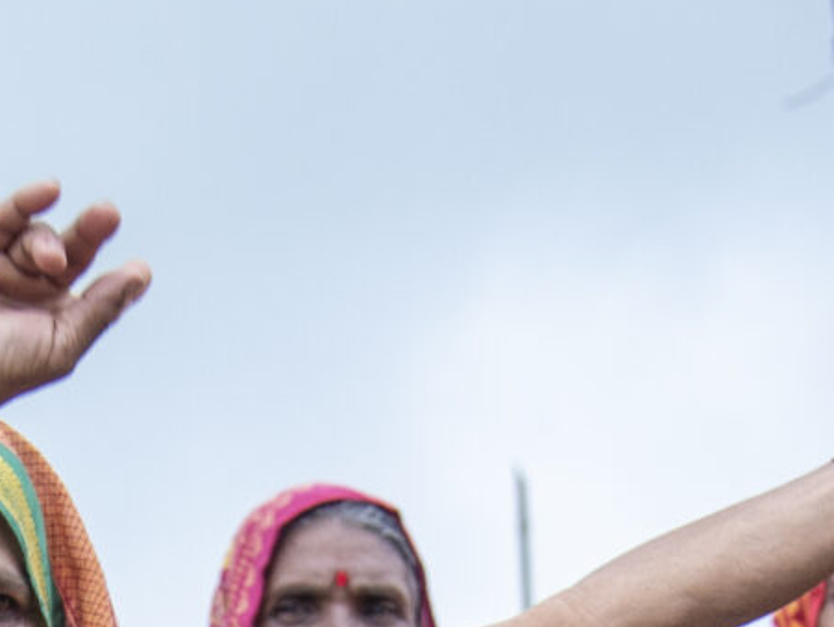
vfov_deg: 5.9
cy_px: 1516
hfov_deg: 8.2
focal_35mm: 240
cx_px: 6
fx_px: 5787
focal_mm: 44
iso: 640
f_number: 4.5
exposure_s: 1/500
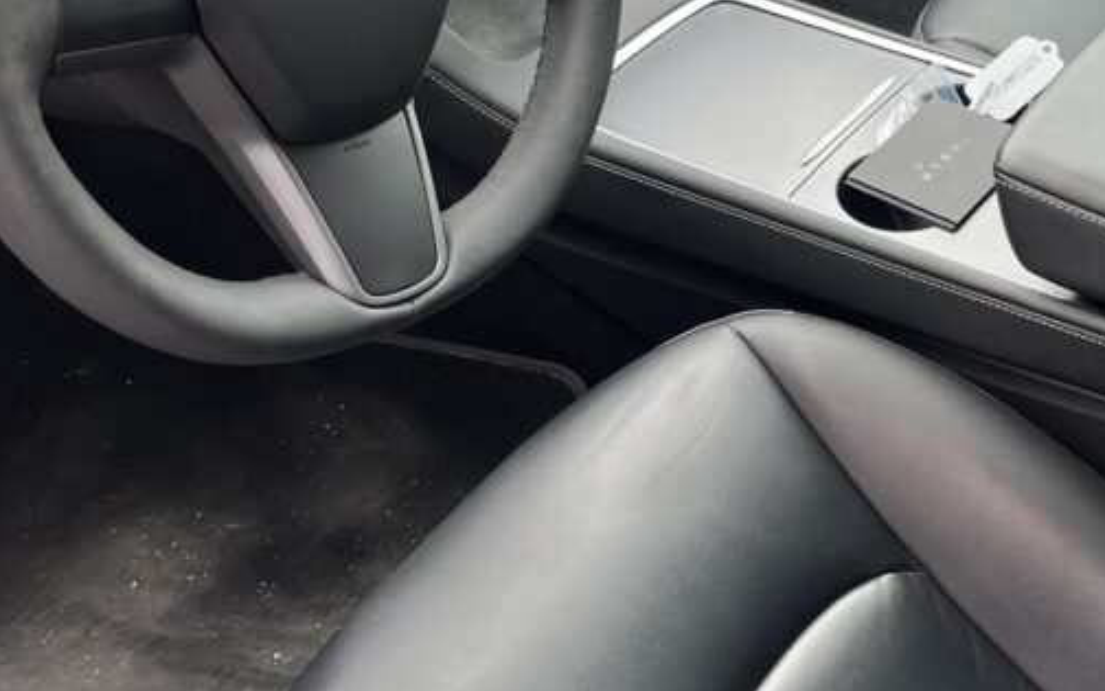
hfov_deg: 35.6
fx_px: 1686
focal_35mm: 56
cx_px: 800
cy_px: 103
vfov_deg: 22.7
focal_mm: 5.1
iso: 80
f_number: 1.6
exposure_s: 1/121
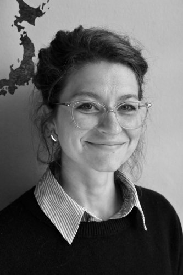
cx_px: 92
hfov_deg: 32.4
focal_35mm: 41
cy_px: 138
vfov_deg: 47.2
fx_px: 315
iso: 1600
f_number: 7.1
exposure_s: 1/320
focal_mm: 27.5
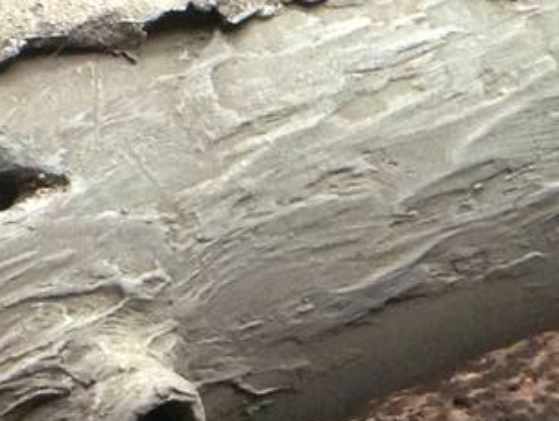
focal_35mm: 174
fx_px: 2813
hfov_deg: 11.1
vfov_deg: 8.5
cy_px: 504
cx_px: 662
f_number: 2.4
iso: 400
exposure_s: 1/20
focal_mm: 4.13
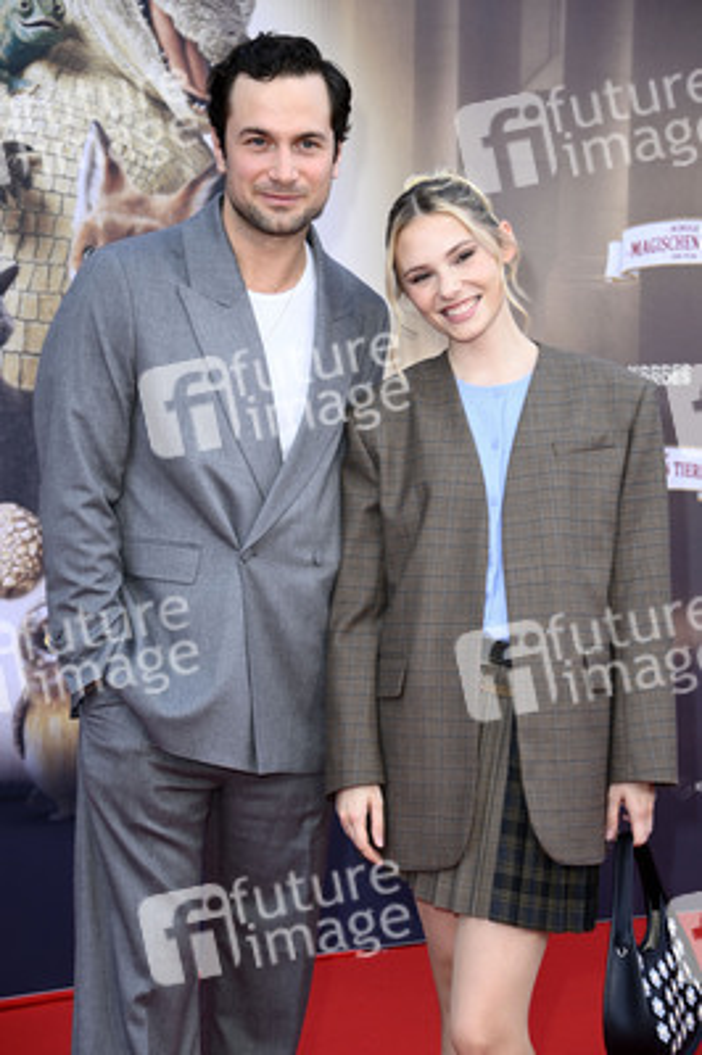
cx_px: 351
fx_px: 2637
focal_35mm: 90
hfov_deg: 15.2
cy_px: 528
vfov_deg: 22.6
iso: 640
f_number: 5.6
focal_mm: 90
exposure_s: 1/250
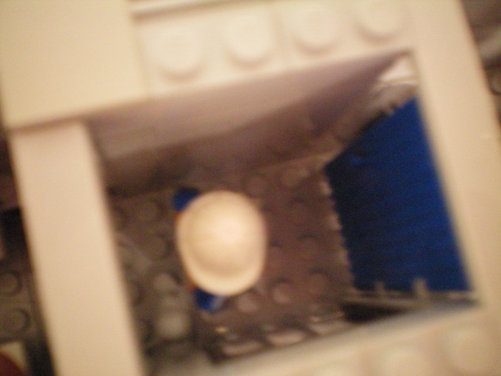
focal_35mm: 38
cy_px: 188
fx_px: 550
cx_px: 250
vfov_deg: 37.7
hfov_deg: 49.0
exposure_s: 1/2
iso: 400
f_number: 3.1
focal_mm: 6.3
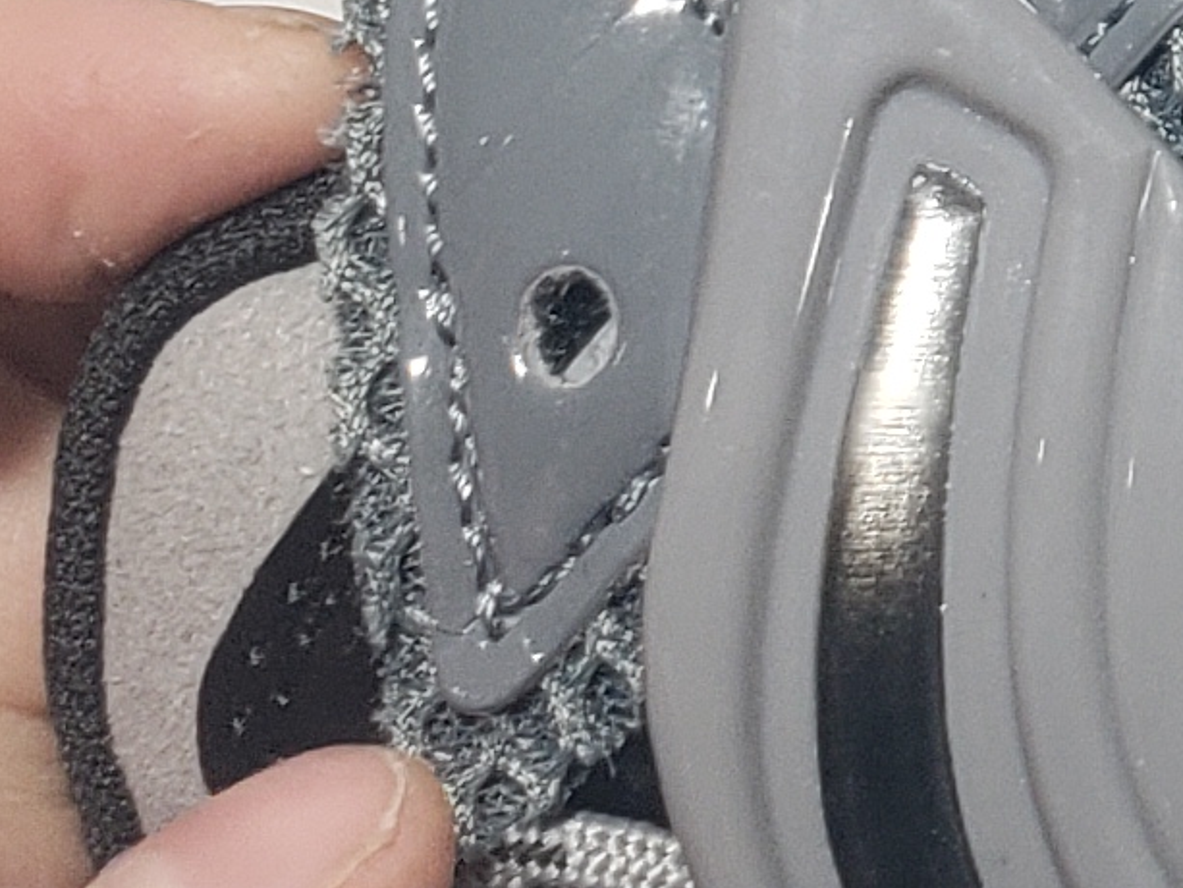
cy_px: -917
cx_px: 3134
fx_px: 5845
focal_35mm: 171
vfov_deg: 8.2
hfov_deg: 9.7
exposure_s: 1/117
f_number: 2.4
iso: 50
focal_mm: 4.3
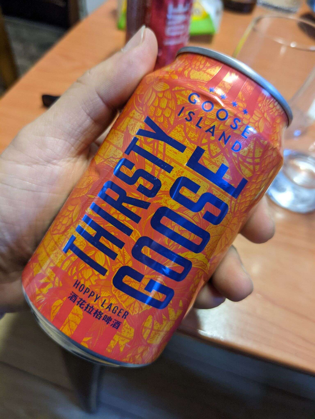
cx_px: 158
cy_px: 210
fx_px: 328
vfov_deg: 65.3
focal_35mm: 27
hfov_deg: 51.4
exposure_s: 1/23.8
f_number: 1.73
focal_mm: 4.38
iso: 141
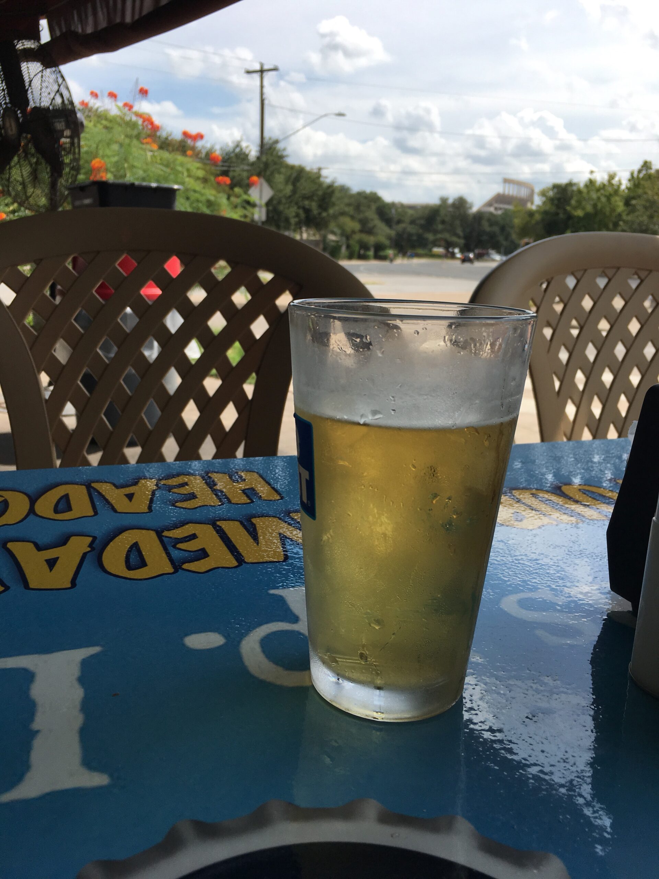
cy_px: 440
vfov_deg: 61.7
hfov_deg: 48.2
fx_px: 736
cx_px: 330
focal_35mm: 29
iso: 25
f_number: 2.2
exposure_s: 1/1570
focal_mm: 4.15
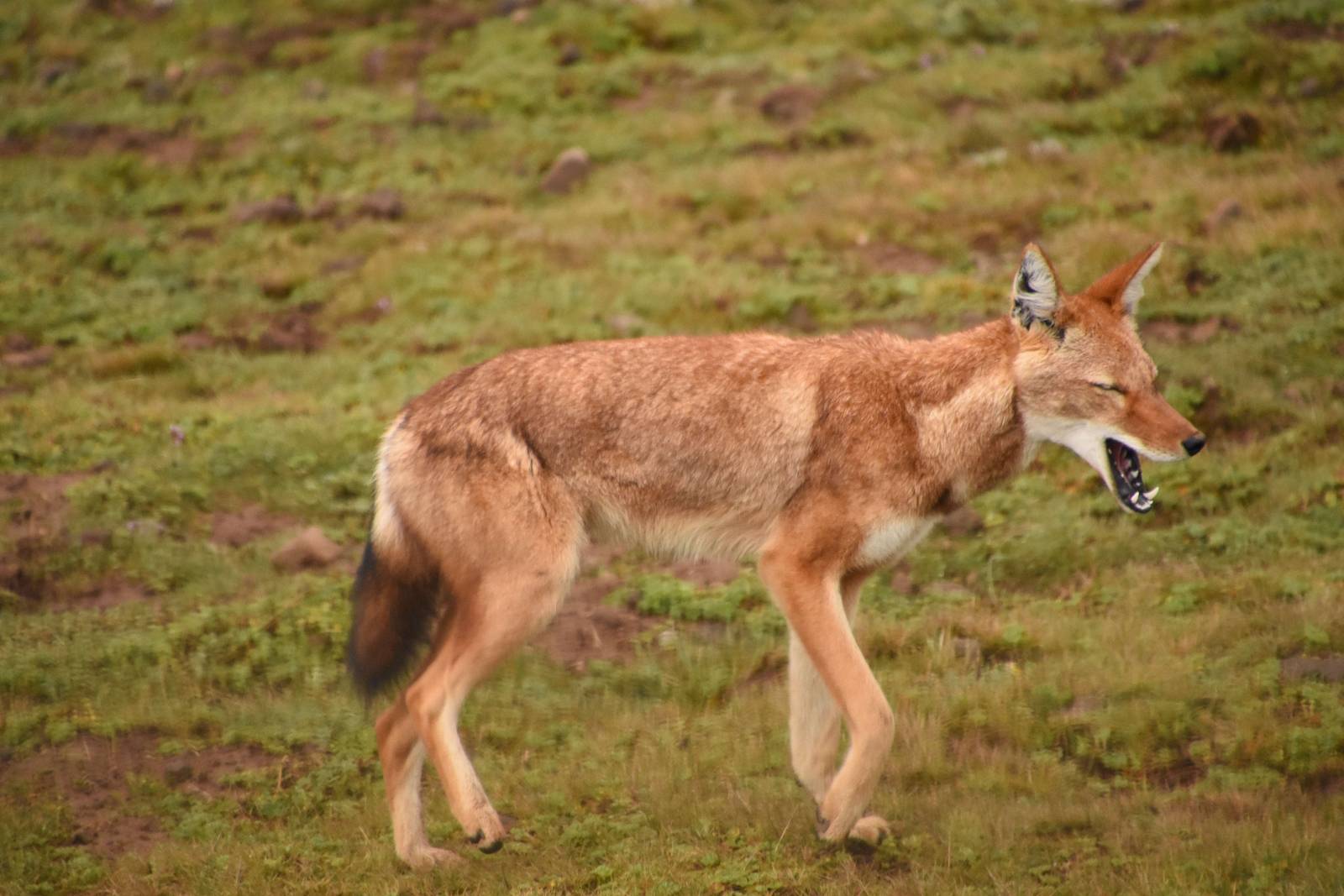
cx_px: 672
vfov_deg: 3.1
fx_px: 16800
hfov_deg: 4.6
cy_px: 448
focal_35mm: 450
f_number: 6.3
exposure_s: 1/3200
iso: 3200
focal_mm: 300
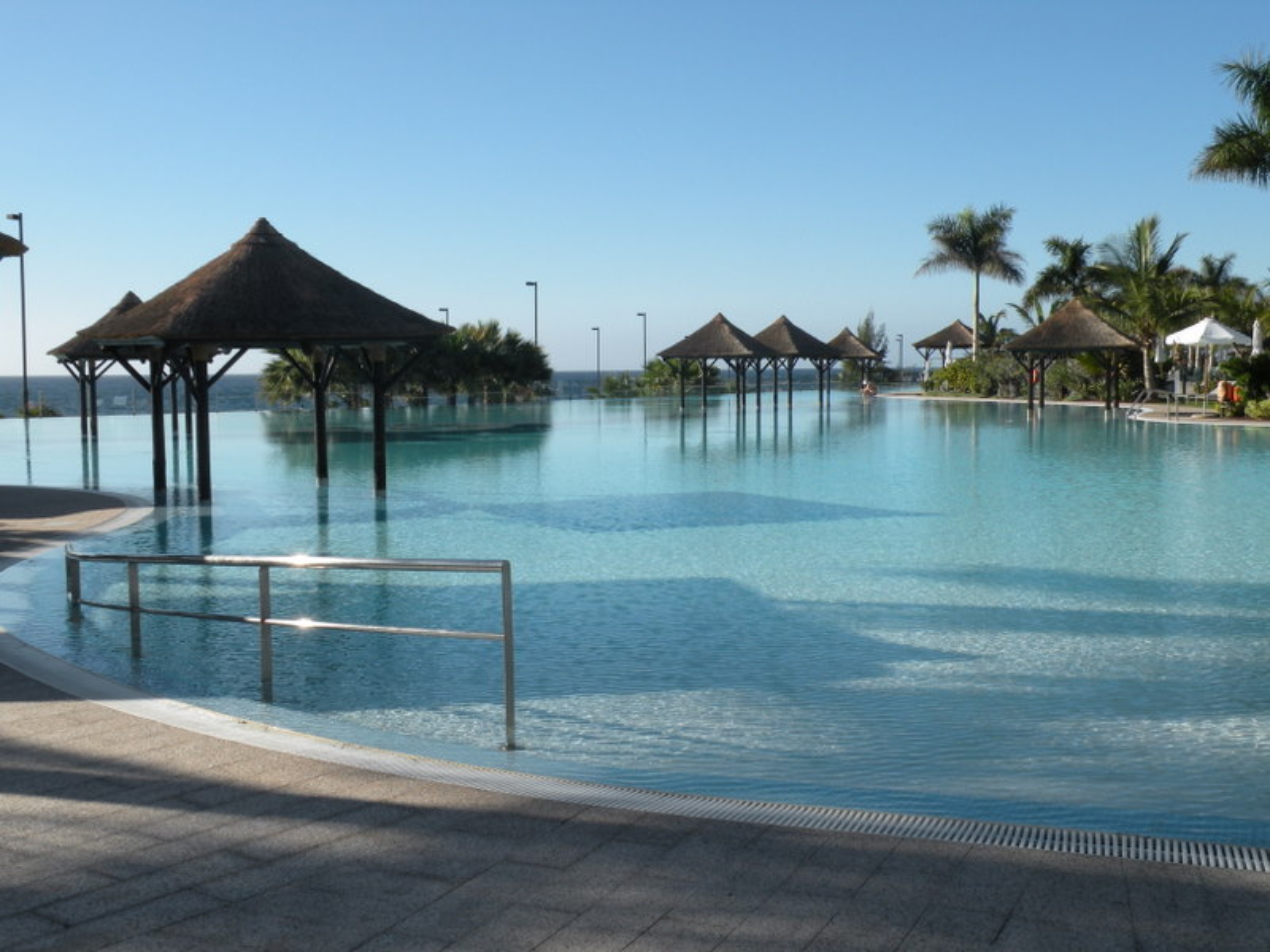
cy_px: 476
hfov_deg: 44.8
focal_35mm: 42
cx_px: 635
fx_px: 1541
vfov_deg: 34.3
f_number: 6.3
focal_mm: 7.4
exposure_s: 1/262
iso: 64
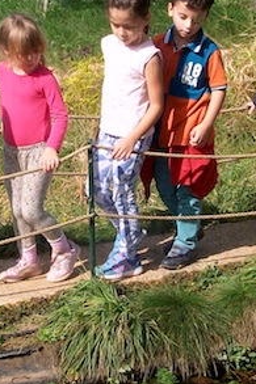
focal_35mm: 99
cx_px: 49
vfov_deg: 20.6
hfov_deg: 13.7
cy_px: 140
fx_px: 1057
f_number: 8.8
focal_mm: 5.7
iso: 80
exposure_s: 1/121
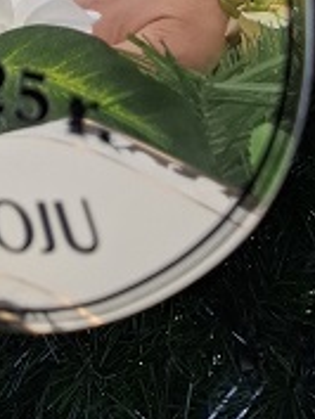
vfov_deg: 20.1
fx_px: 1006
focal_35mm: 83
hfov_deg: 16.6
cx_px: -121
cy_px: -223
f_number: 1.8
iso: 50
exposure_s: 1/894
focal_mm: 5.54
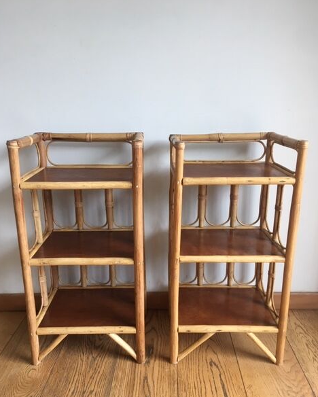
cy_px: 210
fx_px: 364
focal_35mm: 31
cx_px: 156
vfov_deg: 57.1
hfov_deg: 47.2
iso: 80
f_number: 2.2
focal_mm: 4.15
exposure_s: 1/33
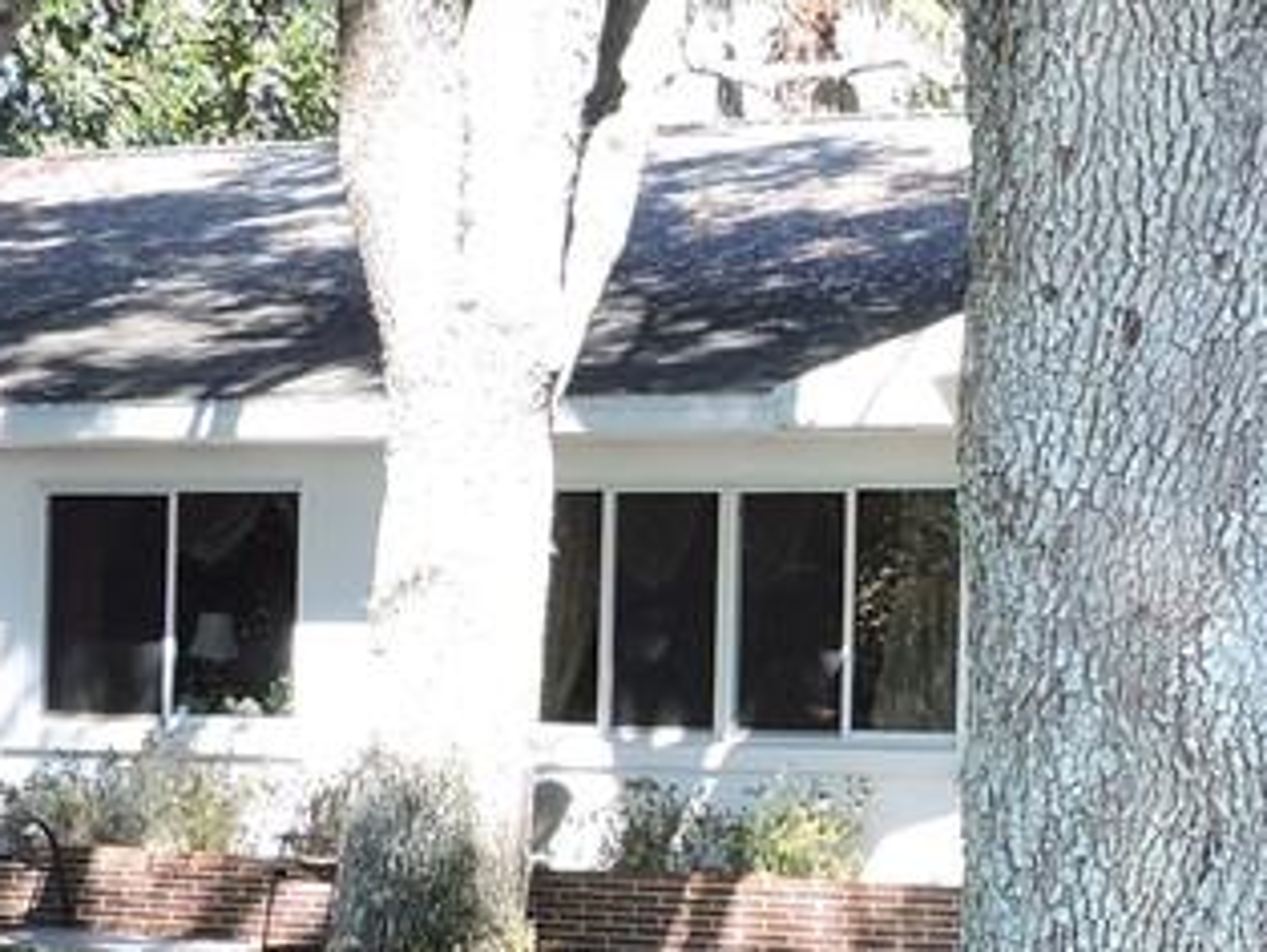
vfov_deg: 8.8
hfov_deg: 11.7
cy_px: 742
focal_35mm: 168
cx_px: 948
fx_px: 6154
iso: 100
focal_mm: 5.9
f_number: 3.2
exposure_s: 1/160
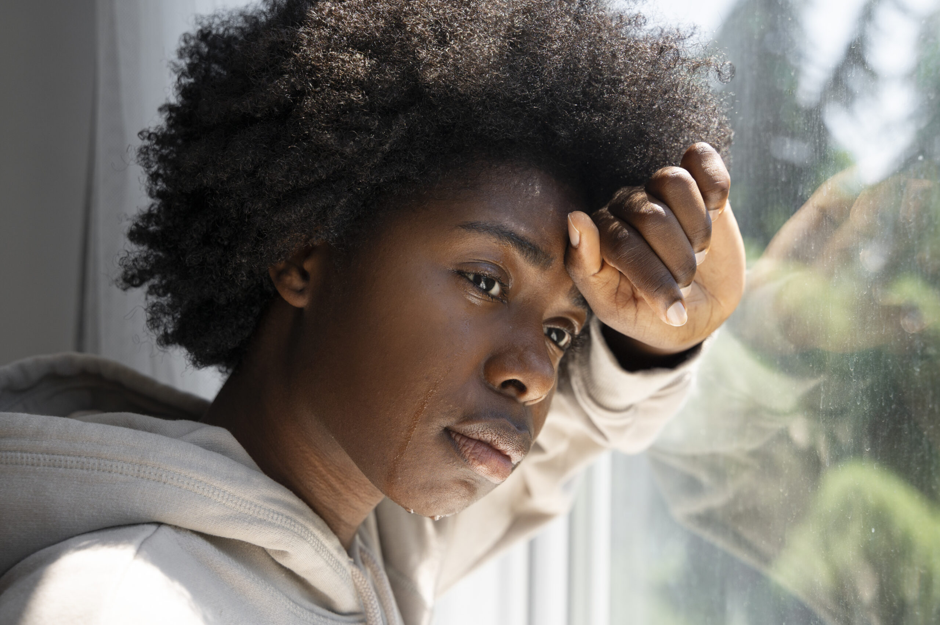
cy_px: 312
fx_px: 1305
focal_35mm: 50
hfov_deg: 39.6
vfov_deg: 27.0
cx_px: 470
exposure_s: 1/1000
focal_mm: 50
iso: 500
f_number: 4
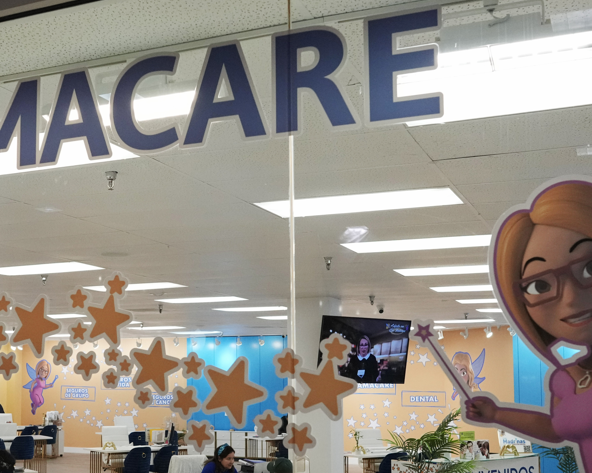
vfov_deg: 29.5
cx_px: 194
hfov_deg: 36.3
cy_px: 307
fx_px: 894
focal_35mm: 51
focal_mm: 24
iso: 3200
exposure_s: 1/640
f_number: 4.5
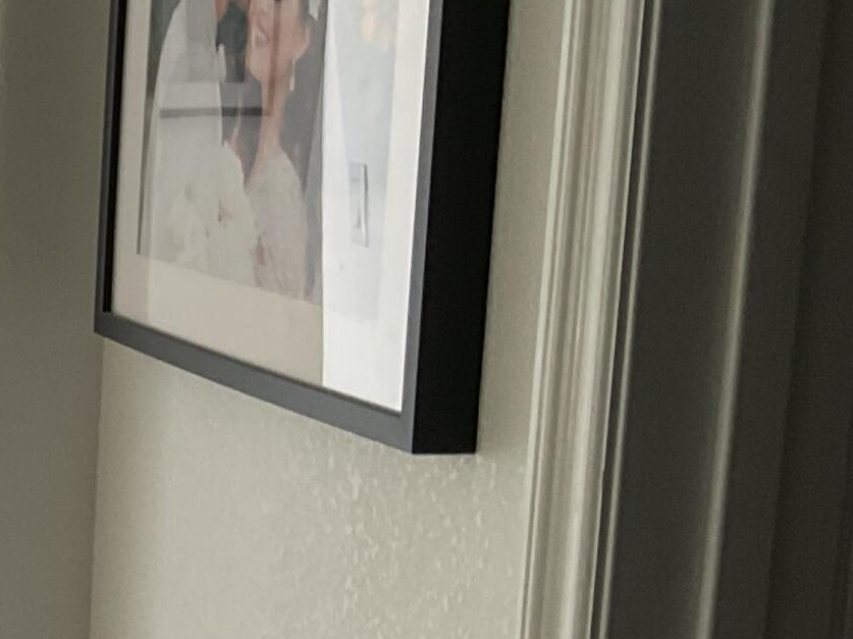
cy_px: 456
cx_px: -618
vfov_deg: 14.2
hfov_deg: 16.3
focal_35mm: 104
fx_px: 2562
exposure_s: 1/60
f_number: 1.8
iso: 40
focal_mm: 3
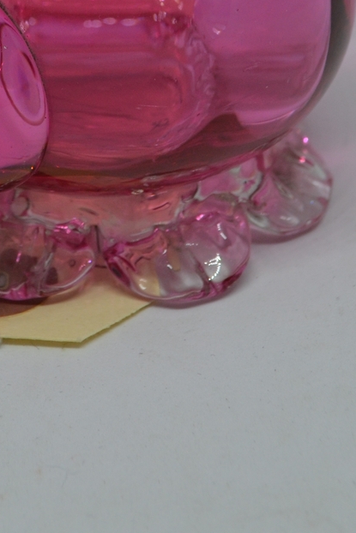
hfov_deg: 12.6
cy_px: -58
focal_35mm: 108
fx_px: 1601
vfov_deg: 18.2
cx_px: 88
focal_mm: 28
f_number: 6.3
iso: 400
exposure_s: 1/60
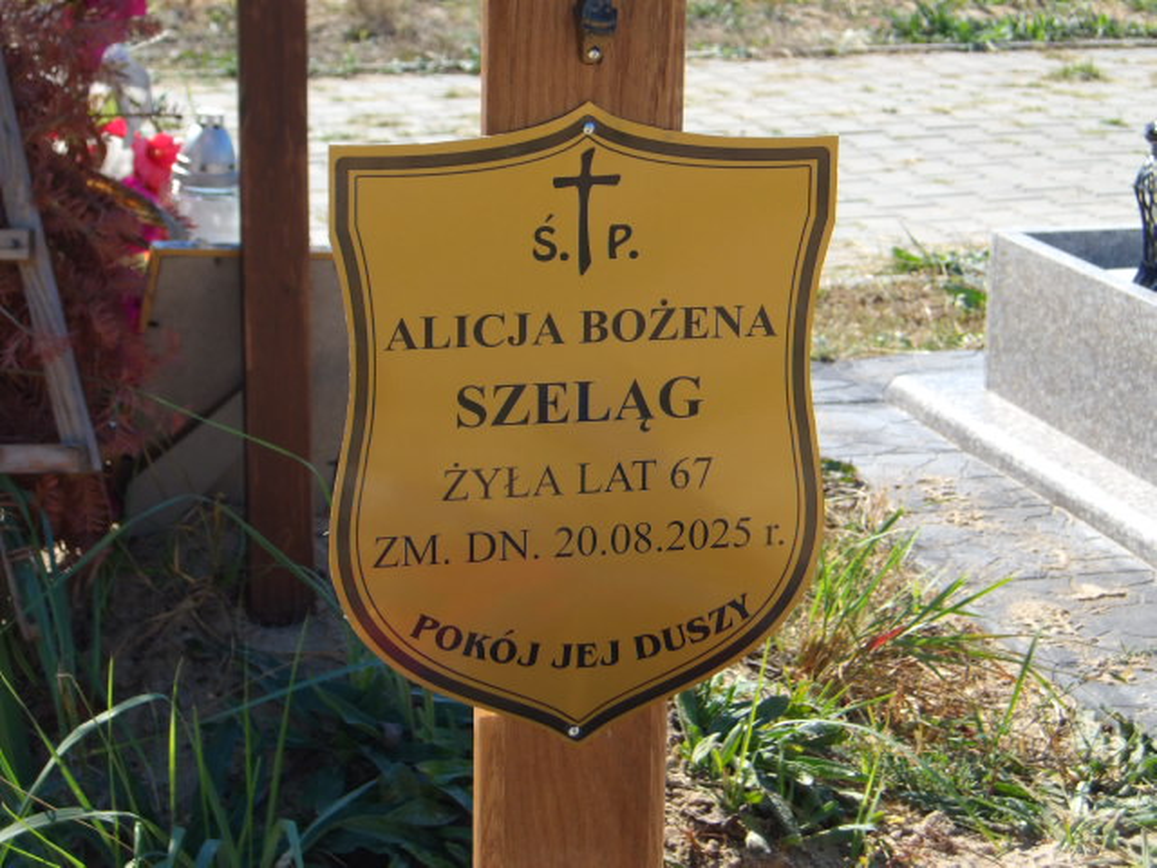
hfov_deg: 22.5
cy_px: 434
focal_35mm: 87
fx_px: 2908
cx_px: 578
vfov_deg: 17.0
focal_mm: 15.6
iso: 100
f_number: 5.6
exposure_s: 1/226
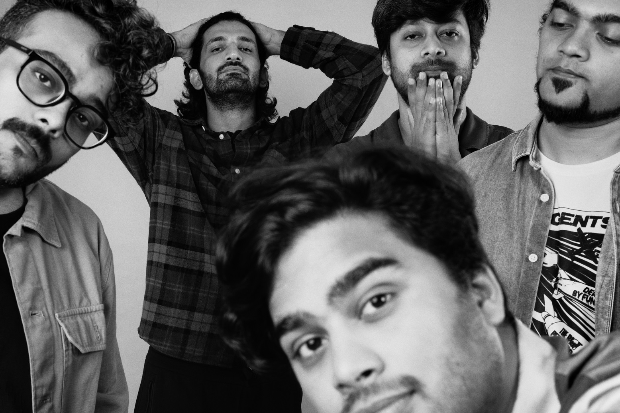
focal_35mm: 90
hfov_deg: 22.6
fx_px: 1549
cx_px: 283
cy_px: 204
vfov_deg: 15.2
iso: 200
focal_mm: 70
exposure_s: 1/125
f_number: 11
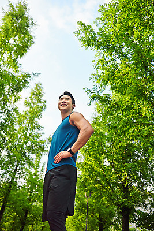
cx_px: 77
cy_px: 116
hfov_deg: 41.1
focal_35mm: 32
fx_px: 205
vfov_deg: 58.7
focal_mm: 32
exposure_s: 1/1600
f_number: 3.5
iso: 320
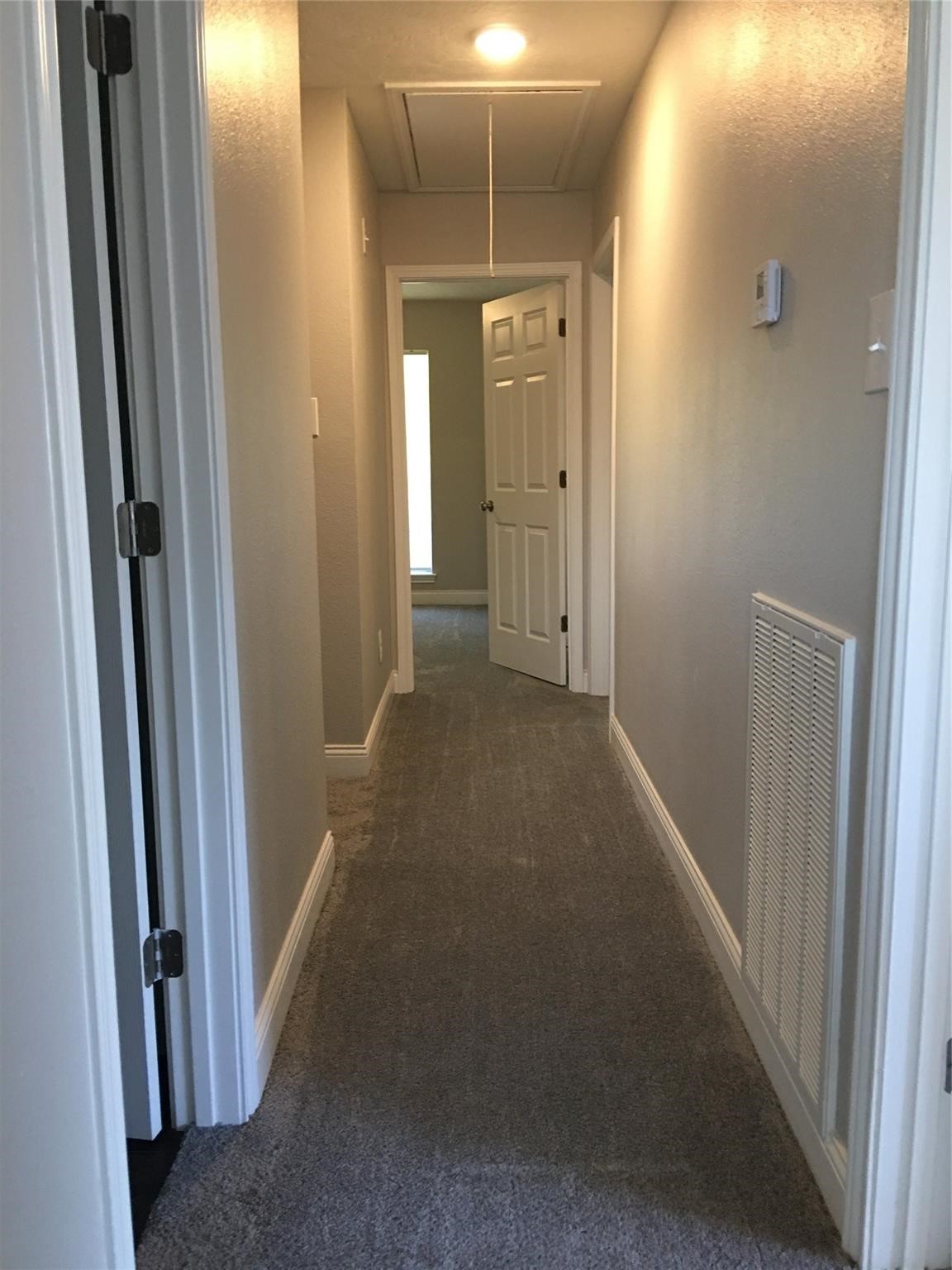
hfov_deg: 48.2
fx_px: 1063
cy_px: 635
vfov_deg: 61.7
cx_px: 476
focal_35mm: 29
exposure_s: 1/15
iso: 80
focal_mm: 4.15
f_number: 2.2
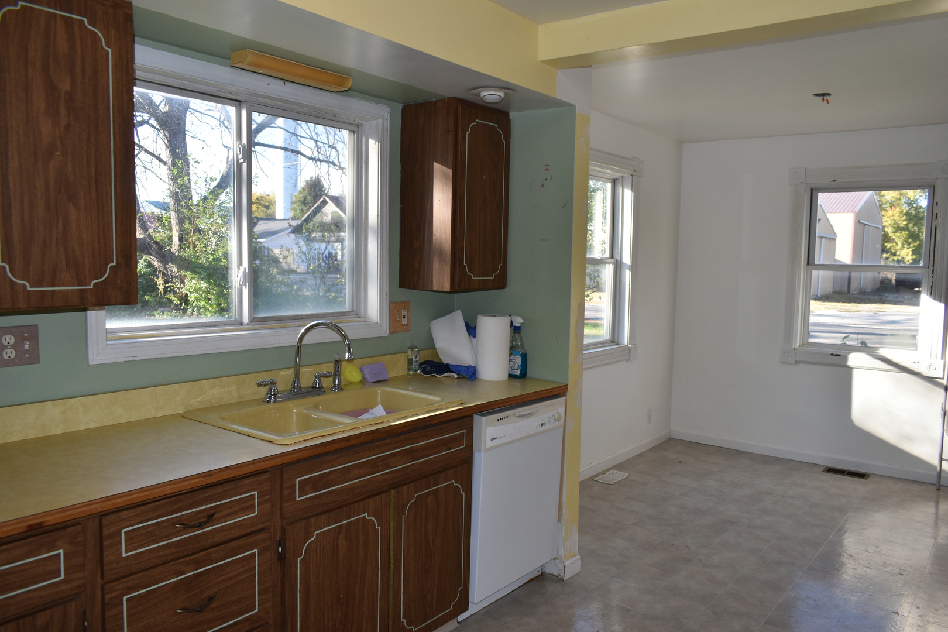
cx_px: 474
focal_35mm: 27
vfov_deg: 47.9
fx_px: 711
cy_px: 316
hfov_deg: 67.4
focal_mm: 18
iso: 320
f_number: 5
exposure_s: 1/200
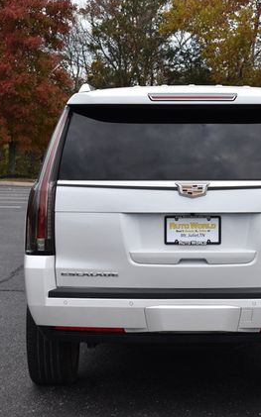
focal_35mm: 93
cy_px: 209
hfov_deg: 14.0
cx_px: 191
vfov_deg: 22.3
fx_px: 1059
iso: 200
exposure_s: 1/250
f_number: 6.3
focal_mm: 40
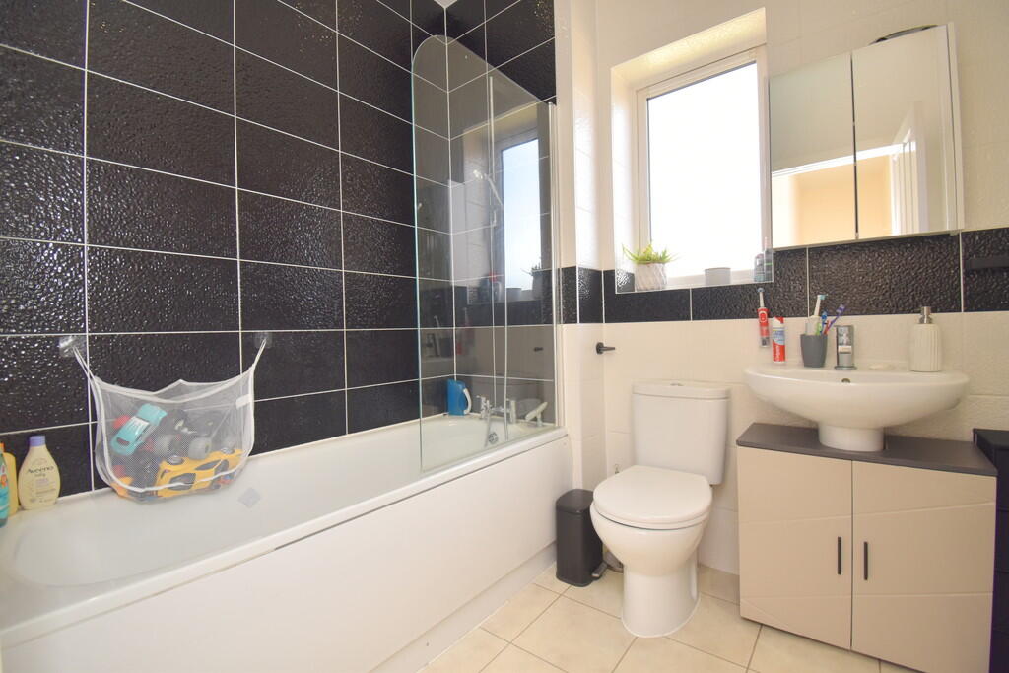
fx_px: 420
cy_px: 336
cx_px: 504
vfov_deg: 77.3
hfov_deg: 100.4
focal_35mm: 15
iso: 640
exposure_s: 1/200
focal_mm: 10
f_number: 5
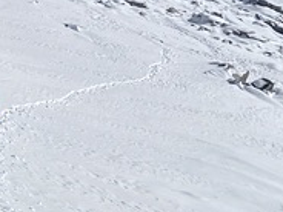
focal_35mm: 145
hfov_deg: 13.2
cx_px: 355
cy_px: 0
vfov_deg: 10.2
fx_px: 1185
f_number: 1.8
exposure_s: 1/11494
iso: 32
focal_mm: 4.25
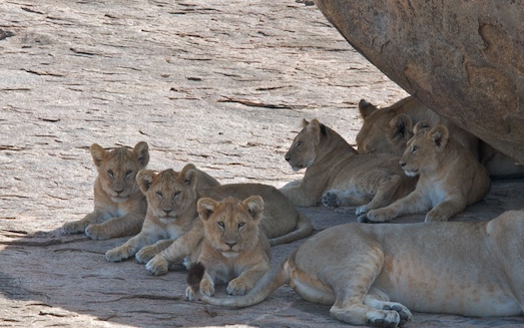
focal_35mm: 455
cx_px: 272
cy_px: 197
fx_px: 6498
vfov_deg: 2.9
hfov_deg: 4.6
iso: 320
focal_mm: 260
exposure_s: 1/100
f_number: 16
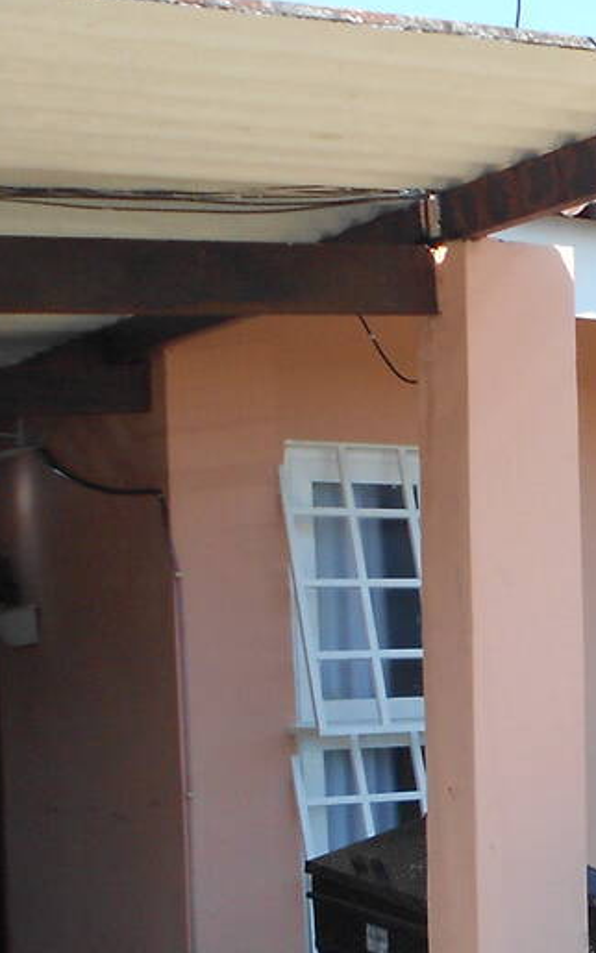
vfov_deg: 26.5
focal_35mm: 77
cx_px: 1109
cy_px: 709
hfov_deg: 14.6
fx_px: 2001
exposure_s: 1/320
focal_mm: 4.6
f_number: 3.2
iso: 80
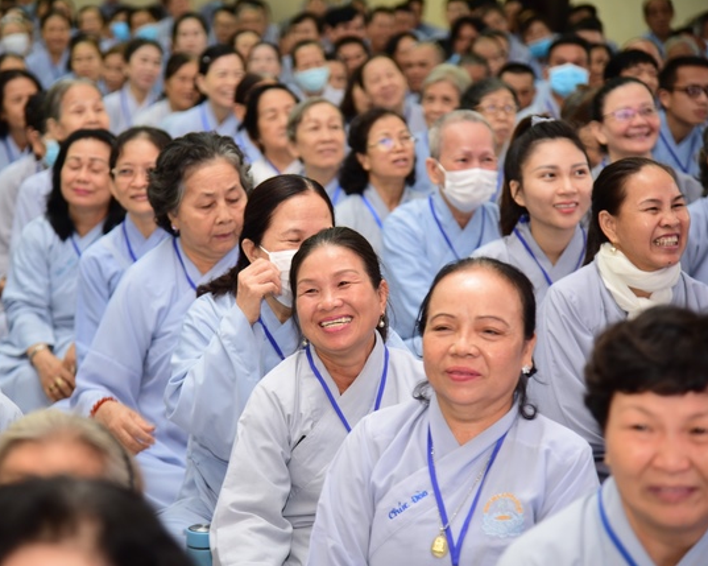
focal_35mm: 108
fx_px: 2262
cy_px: 282
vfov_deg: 14.3
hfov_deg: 17.8
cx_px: 306
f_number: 4
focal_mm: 95
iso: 800
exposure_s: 1/40
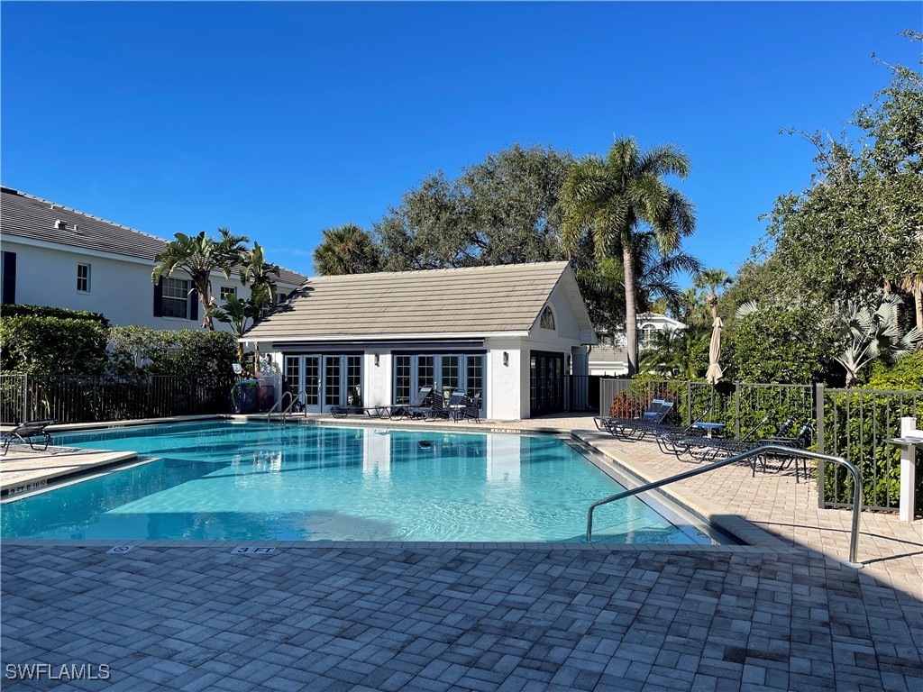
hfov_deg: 69.4
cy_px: 346
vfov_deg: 54.9
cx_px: 462
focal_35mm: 25
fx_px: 667
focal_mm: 5.1
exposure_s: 1/3559
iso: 32
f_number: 1.6
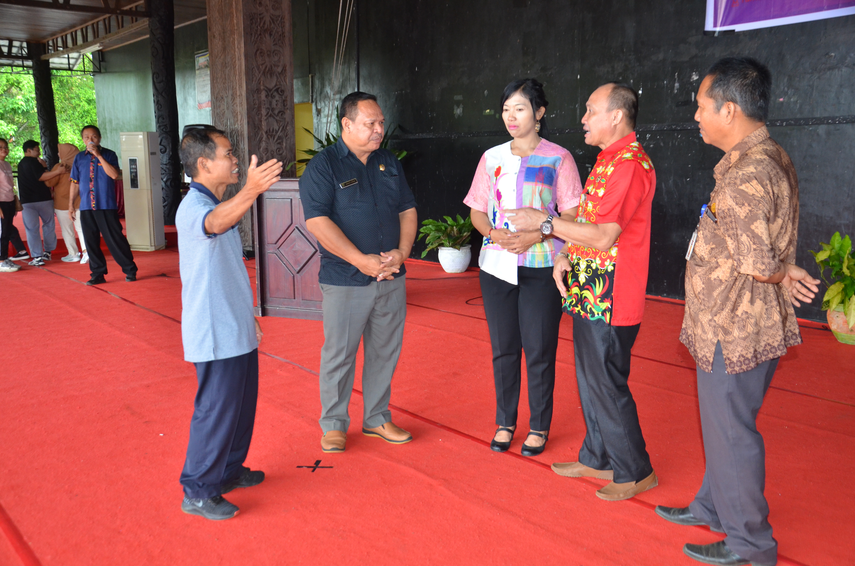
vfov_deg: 36.7
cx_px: 428
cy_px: 283
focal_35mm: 36
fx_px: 853
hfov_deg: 53.2
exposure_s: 1/60
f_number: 3.8
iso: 800
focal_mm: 24
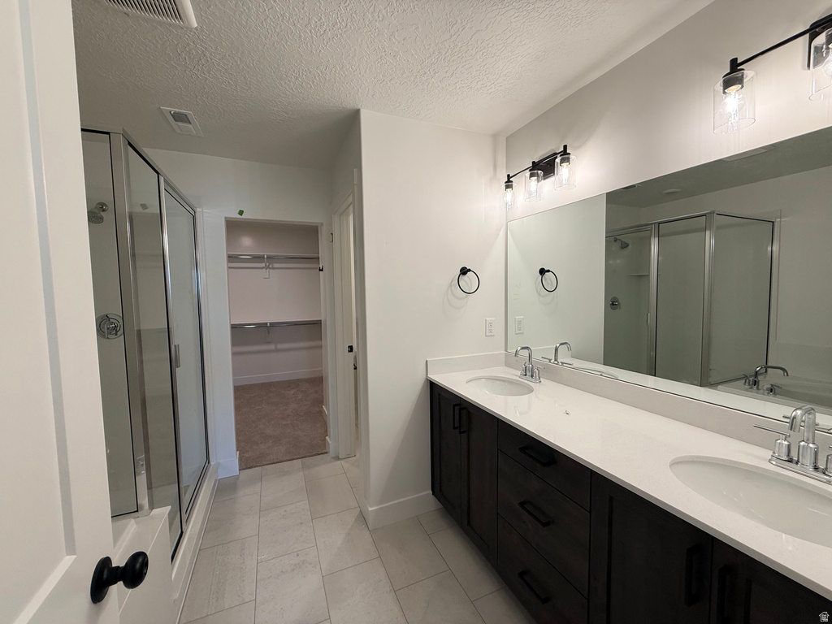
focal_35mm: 14
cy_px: 312
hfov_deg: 102.1
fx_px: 336
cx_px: 416
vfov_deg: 85.7
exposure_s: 1/120
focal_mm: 2.22
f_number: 2.2
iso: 64
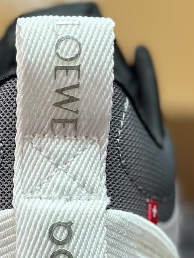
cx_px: 55
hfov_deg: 9.1
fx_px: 1218
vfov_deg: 12.0
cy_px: 238
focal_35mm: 163
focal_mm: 6.86
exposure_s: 1/864
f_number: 1.78
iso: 80
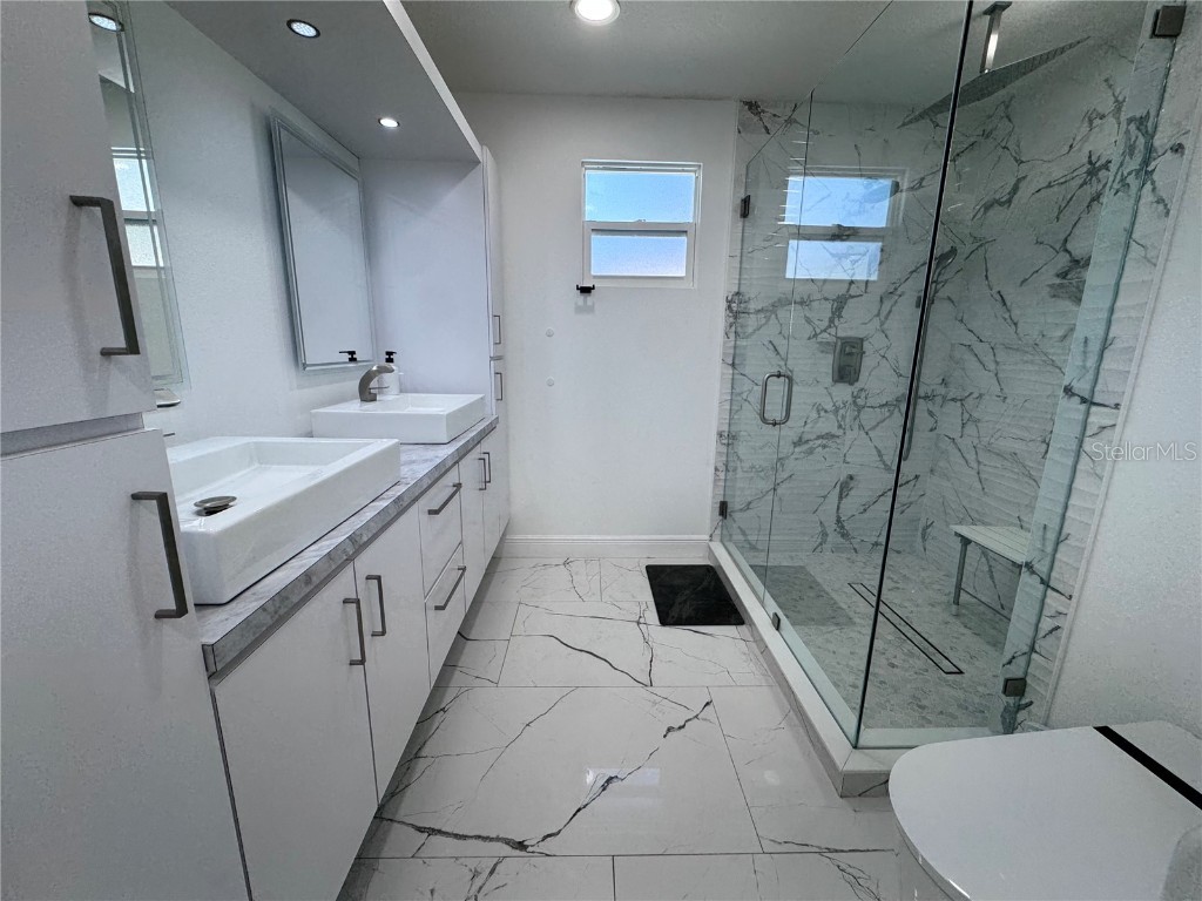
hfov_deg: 102.1
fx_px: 486
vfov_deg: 85.7
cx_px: 601
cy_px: 450
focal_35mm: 14
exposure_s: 1/120
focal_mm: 2.22
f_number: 2.2
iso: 64
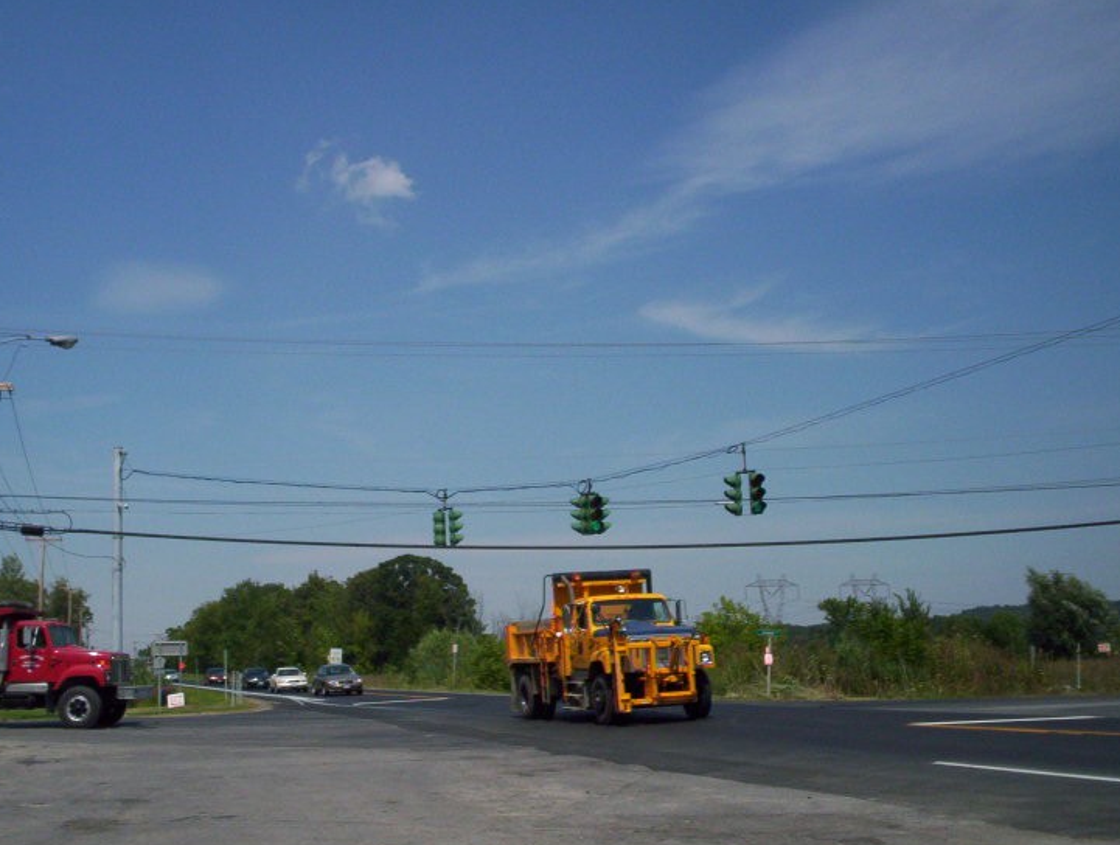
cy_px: 447
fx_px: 1394
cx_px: 534
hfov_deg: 43.8
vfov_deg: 33.7
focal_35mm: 43
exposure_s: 1/1938
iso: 100
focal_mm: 4.99
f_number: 4.5
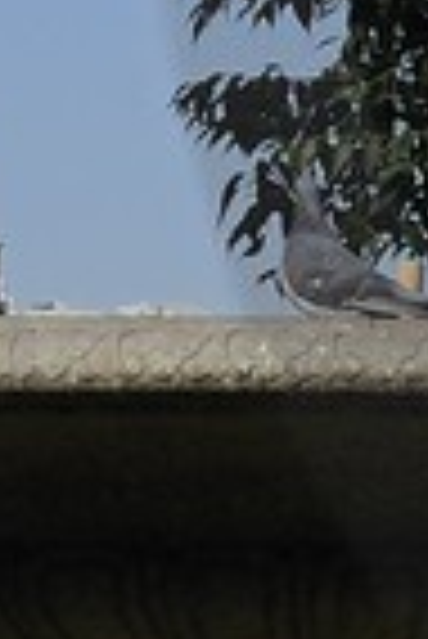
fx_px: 6991
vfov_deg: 5.2
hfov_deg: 3.3
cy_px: -328
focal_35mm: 393
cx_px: 1969
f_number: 11
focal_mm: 35
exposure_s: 1/200
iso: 200
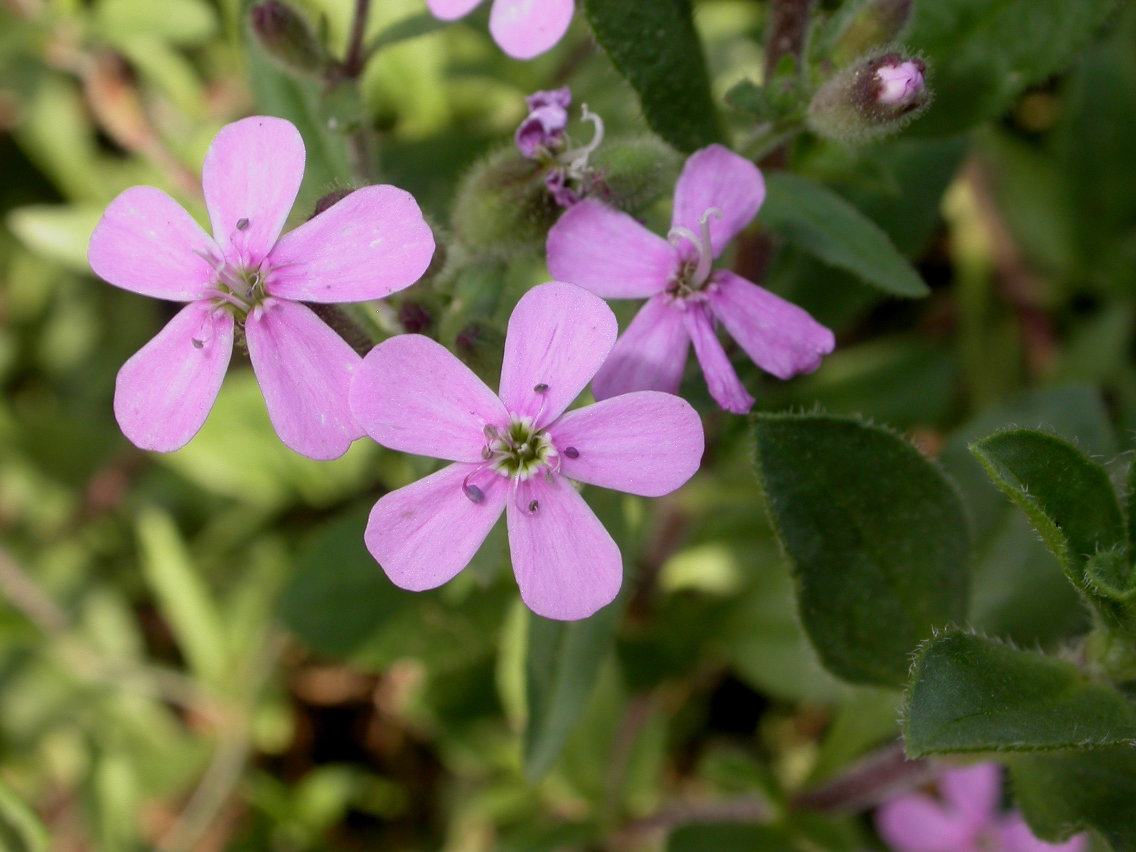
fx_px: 2527
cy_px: 426
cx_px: 568
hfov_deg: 25.3
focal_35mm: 77
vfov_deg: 19.1
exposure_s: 1/68.3
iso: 100
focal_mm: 16
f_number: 7
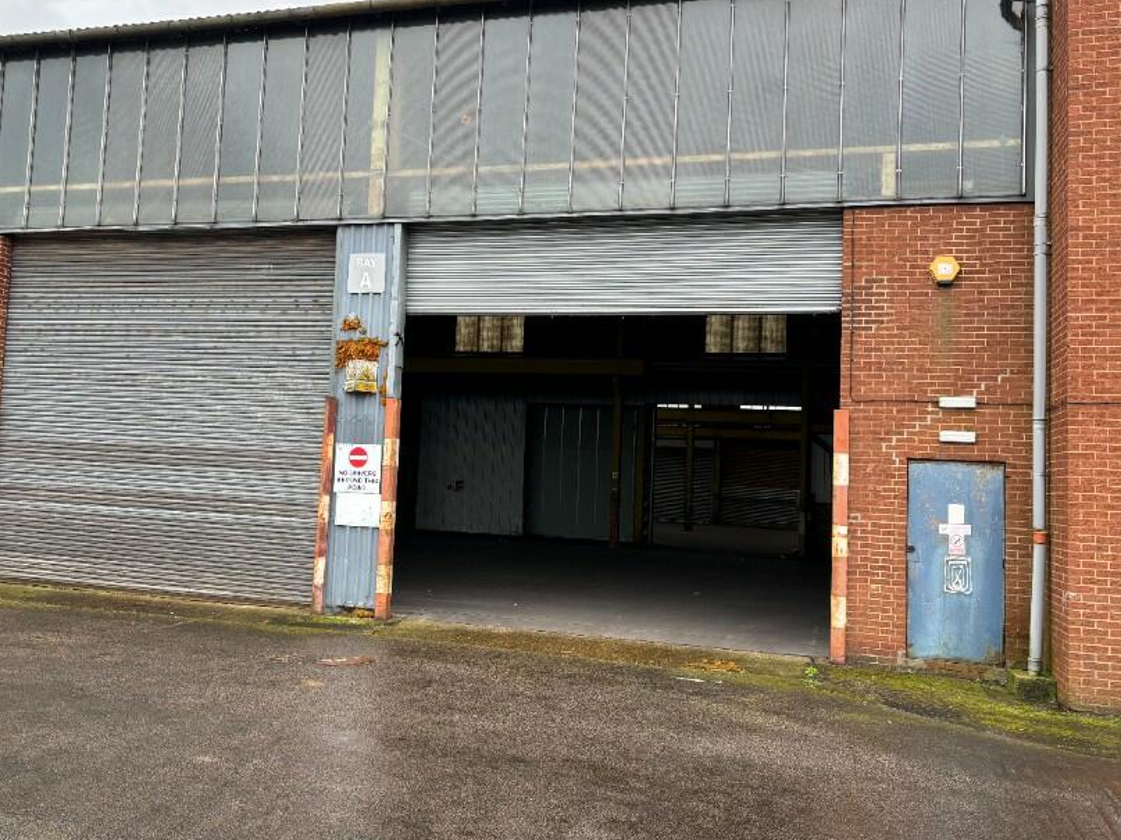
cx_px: 468
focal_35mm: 33
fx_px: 1069
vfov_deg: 42.9
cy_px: 390
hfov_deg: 55.1
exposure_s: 1/626
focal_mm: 5.96
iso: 50
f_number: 1.6
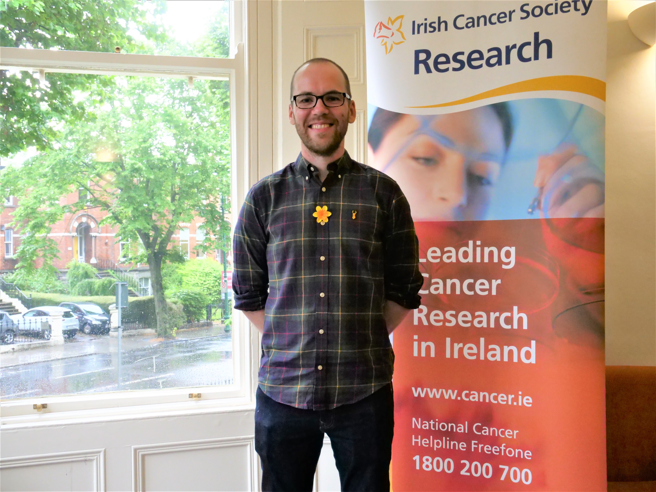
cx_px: 328
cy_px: 246
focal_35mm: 40
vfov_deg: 36.0
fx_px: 758
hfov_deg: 46.8
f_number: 8
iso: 3200
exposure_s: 1/60
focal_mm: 20
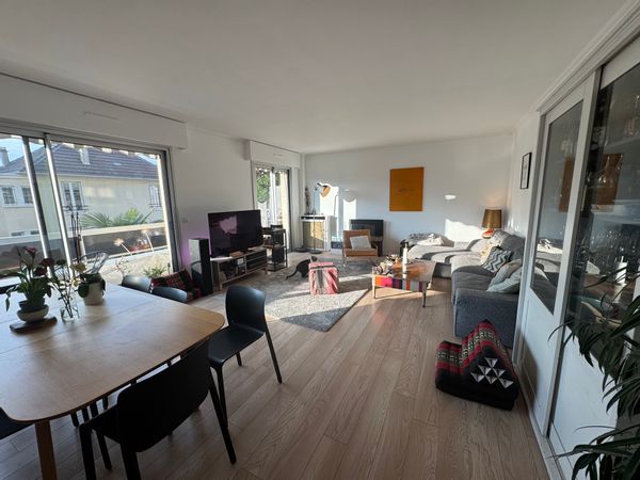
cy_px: 240
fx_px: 259
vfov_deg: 85.7
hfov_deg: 102.1
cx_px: 320
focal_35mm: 14
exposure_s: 1/200
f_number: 2.2
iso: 50
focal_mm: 2.22
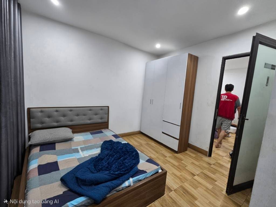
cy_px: 104
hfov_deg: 106.2
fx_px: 104
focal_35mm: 13
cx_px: 138
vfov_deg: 89.9
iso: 200
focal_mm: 2.2
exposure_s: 1/50.3
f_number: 2.2
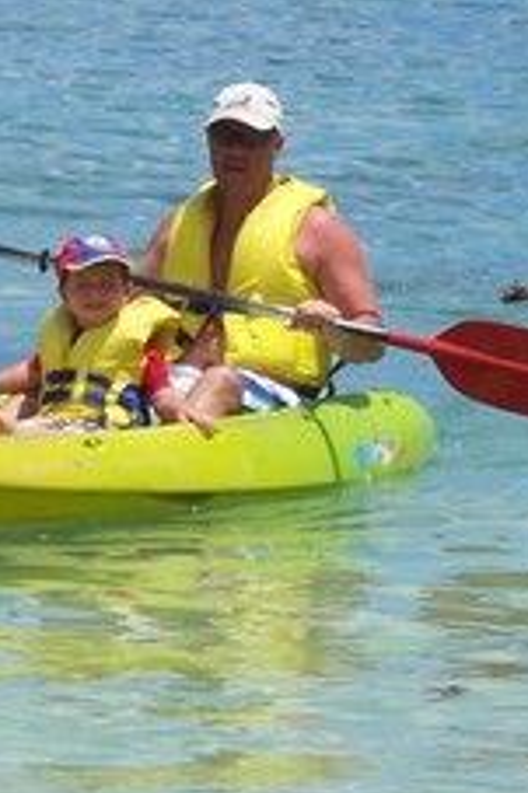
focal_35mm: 299
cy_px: 363
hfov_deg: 4.6
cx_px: 101
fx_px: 6588
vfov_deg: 6.9
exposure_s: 1/250
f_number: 9.5
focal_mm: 16.8
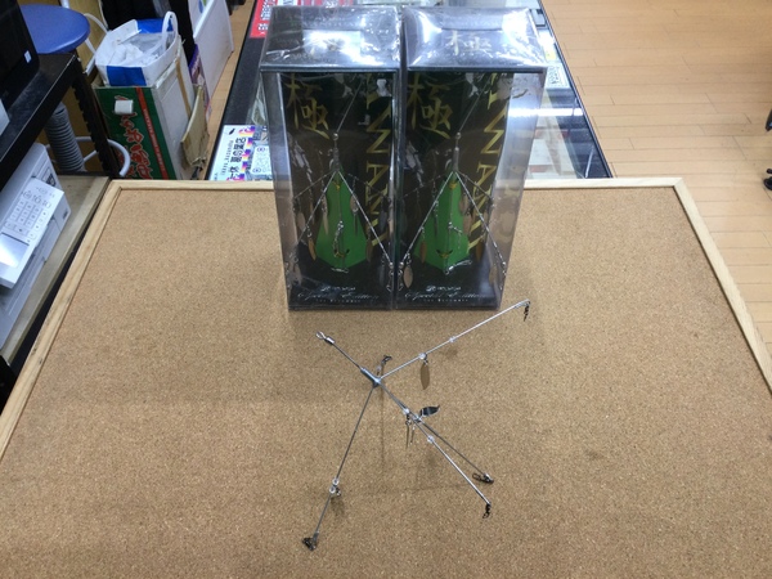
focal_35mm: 31
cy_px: 290
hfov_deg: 58.4
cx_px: 386
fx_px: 691
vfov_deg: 45.4
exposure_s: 1/30
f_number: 2.4
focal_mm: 3.3
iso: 50
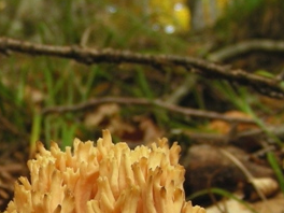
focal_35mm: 115
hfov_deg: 16.5
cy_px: 266
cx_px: -51
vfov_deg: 12.5
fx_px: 943
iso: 77
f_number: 3.5
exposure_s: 1/30
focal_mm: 6.3
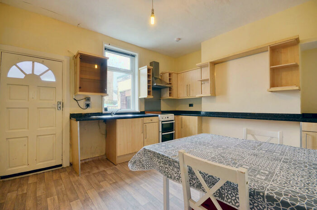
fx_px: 132
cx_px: 158
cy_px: 105
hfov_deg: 100.5
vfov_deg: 77.0
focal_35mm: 15
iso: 400
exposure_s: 1/80
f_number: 9
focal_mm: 10
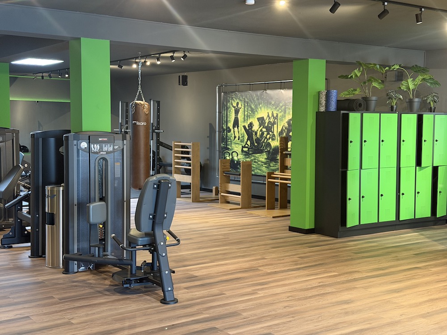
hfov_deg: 39.7
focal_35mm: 48
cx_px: 224
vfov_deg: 30.3
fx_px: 620
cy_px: 168
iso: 500
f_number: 1.78
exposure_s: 1/33
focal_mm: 6.76
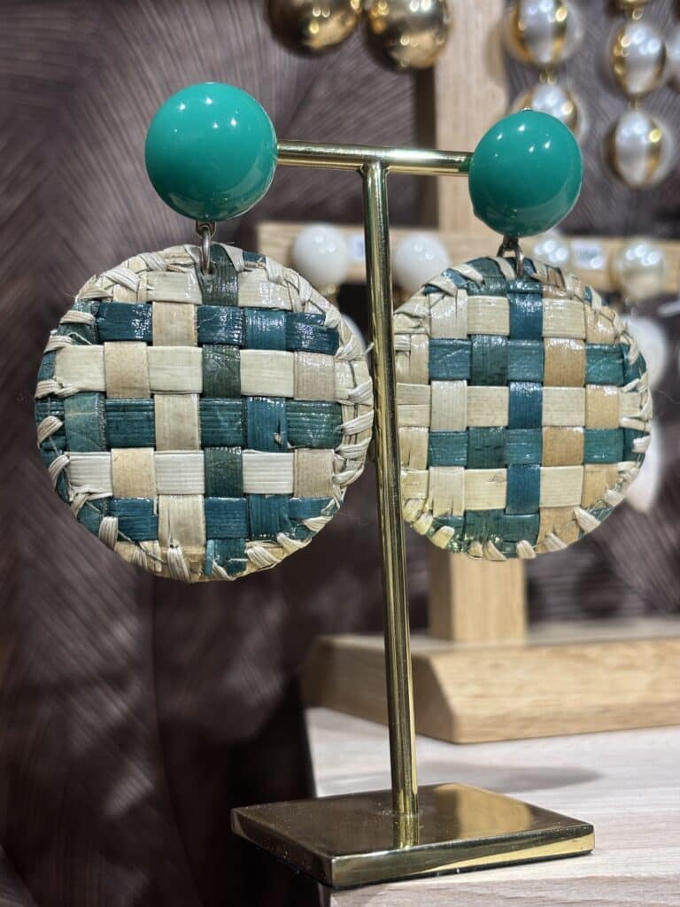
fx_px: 1362
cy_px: 454
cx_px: 340
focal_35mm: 52
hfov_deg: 28.0
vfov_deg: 36.8
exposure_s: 1/100
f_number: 1.6
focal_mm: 5.96
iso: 50
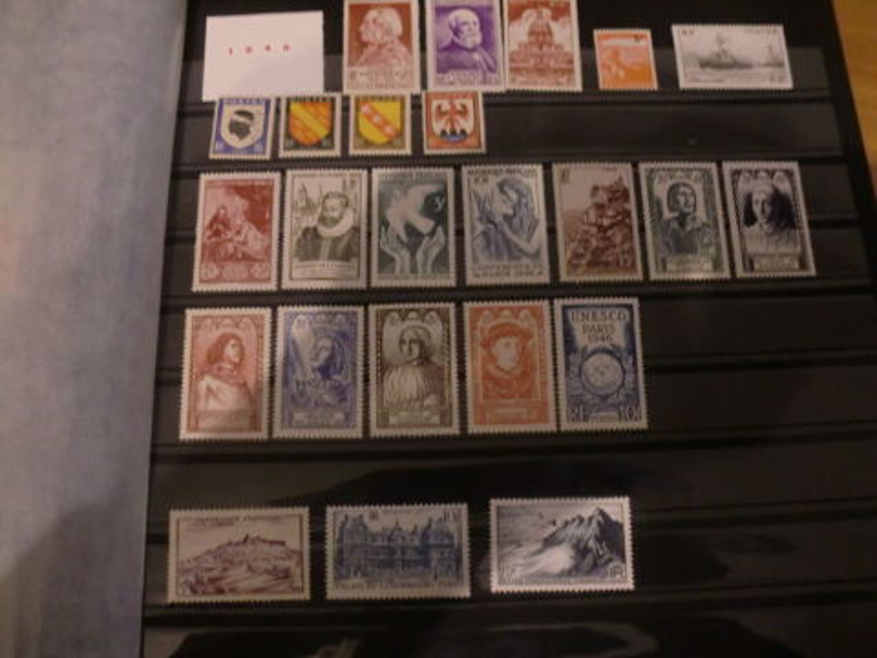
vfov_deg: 40.7
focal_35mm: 35
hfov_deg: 52.6
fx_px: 887
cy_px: 329
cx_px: 438
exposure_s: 1/8
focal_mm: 6.3
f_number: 3.1
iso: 400
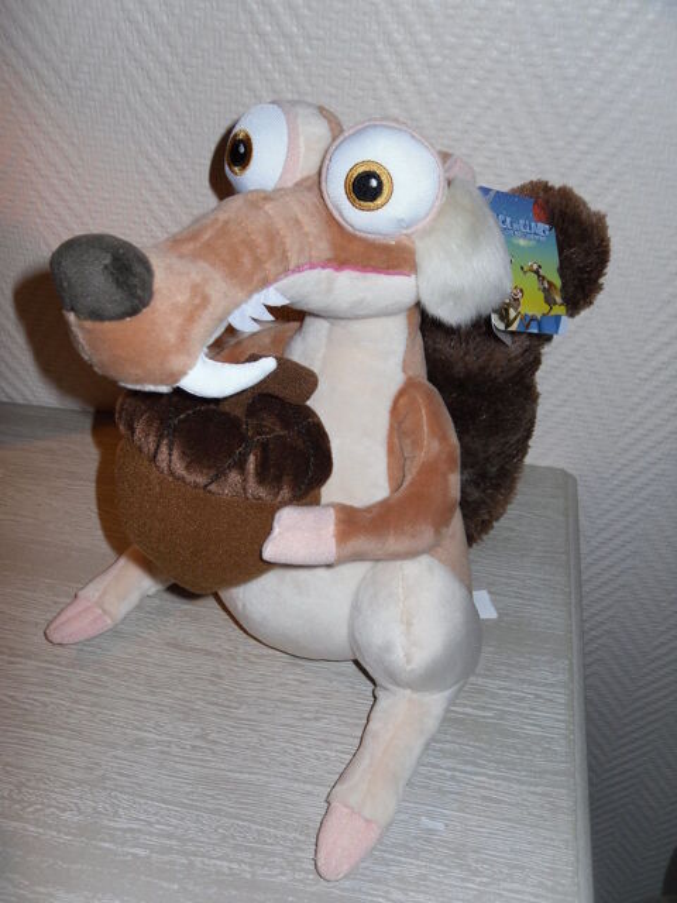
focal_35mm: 35
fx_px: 913
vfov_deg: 52.6
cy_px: 452
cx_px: 338
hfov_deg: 40.7
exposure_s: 1/45
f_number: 3.5
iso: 80
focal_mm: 6.3
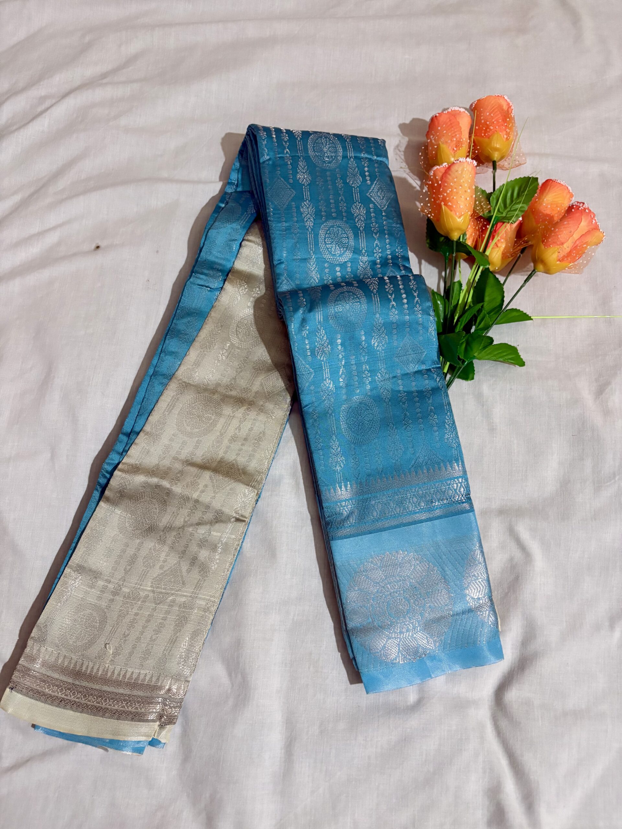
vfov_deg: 67.3
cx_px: 311
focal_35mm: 26
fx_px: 623
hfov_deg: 53.1
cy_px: 414
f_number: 1.6
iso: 320
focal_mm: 5.96
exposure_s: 1/50
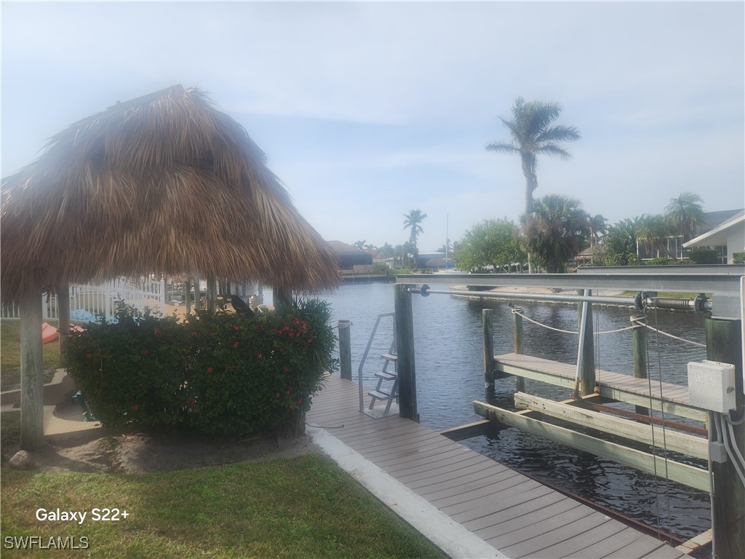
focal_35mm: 23
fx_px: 495
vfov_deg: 58.9
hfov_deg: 73.9
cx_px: 372
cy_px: 280
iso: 20
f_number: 1.8
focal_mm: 5.4
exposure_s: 1/1742
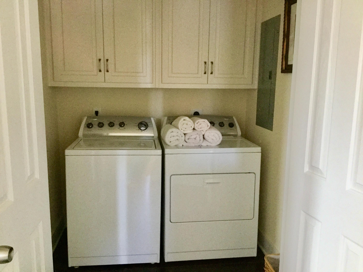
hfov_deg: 58.4
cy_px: 136
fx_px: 325
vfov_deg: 45.4
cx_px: 182
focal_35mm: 31
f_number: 2.4
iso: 200
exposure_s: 1/30
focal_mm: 3.3
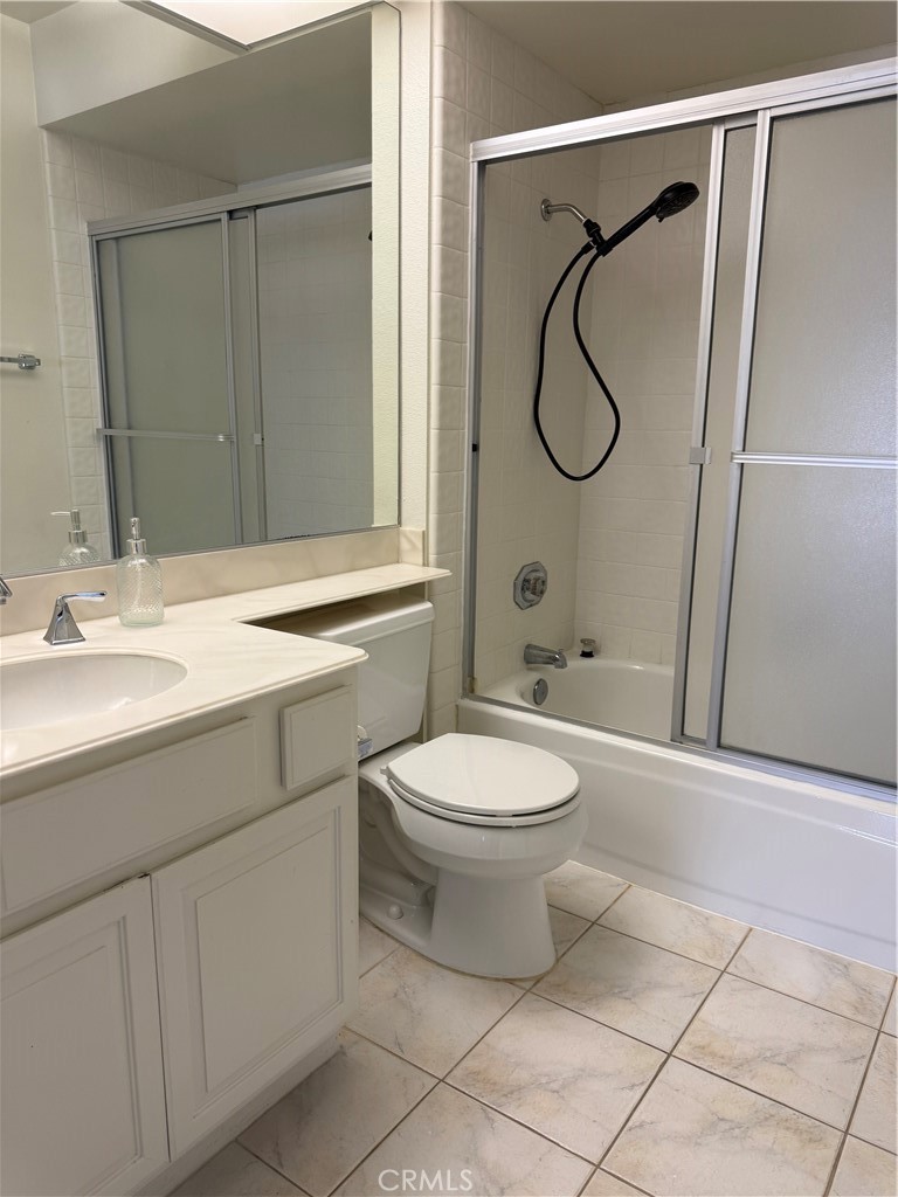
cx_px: 449
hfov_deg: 56.8
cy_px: 598
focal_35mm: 24
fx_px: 830
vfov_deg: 71.6
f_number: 1.78
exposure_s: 1/120
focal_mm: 6.76
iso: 125
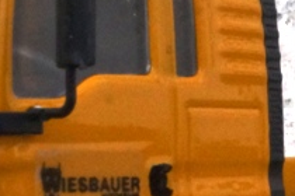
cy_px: 217
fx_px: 1352
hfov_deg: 11.8
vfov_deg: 8.3
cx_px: 466
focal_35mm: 165
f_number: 22
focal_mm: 20
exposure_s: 1/60
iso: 800
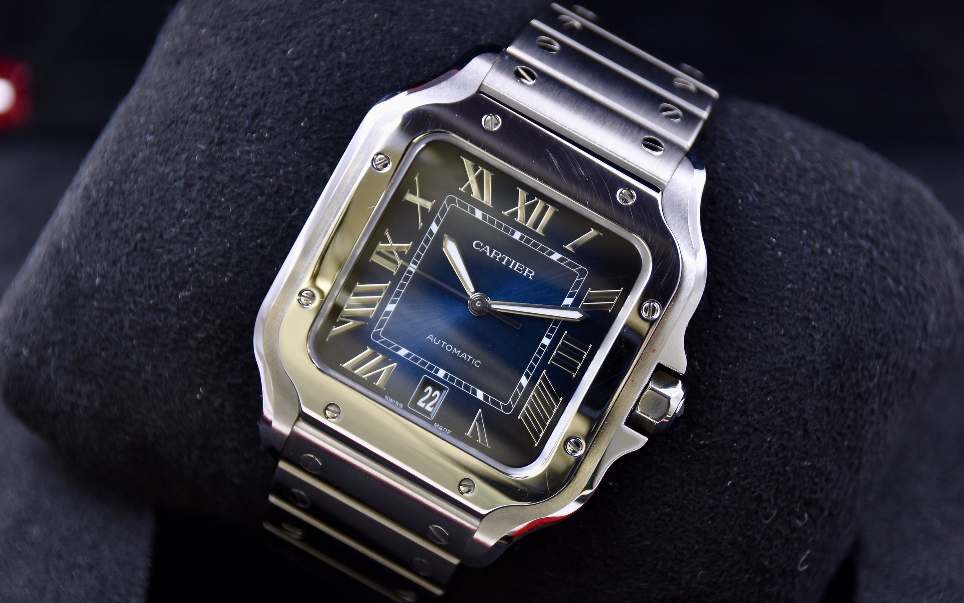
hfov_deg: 15.1
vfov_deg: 9.5
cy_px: 309
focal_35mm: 138
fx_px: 3625
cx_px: 481
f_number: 5.6
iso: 125
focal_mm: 90
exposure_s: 1/6
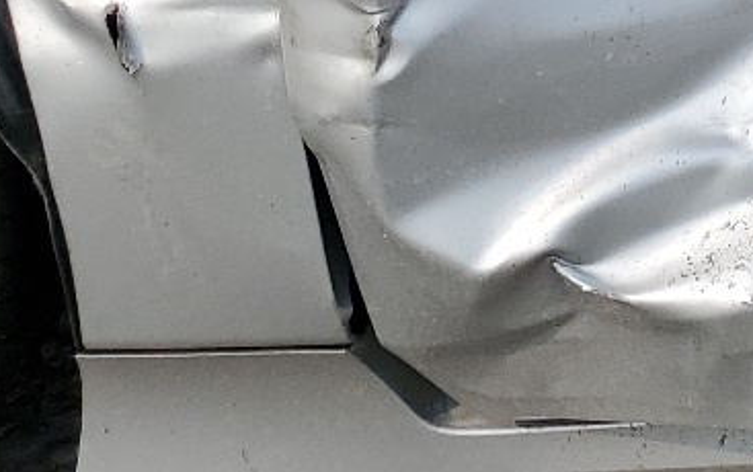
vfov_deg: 9.8
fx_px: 2464
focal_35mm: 120
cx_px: 1369
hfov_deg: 15.0
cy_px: -626
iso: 50
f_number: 1.5
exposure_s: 1/5000
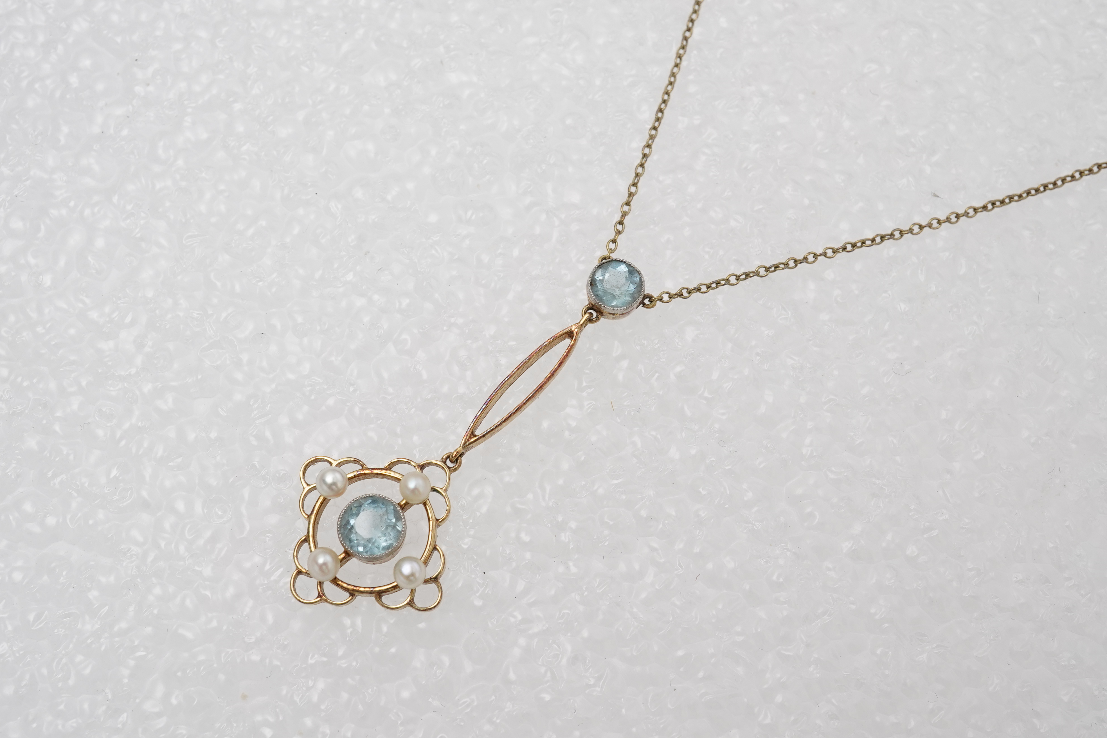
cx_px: 554
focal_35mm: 45
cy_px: 369
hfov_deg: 43.6
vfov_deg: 29.9
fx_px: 1384
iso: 500
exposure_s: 1/125
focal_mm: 30
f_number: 22
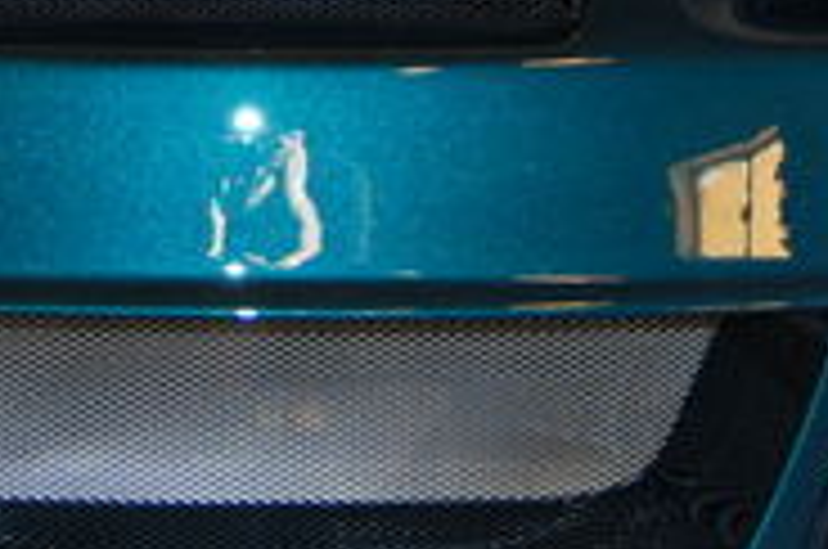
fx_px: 3123
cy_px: 4
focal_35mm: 136
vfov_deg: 10.0
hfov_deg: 15.1
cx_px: 270
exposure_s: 1/60
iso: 400
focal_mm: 26
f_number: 4.2
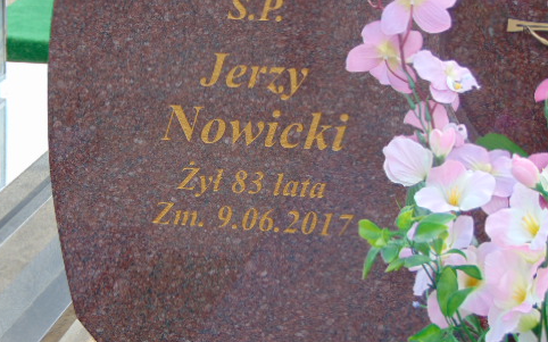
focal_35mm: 152
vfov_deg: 8.6
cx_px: 185
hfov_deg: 13.7
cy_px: 189
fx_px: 2270
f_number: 3.9
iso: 80
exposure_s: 1/200
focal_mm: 19.4
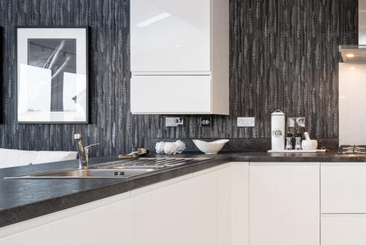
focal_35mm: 39
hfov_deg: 42.3
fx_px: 397
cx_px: 373
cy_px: 129
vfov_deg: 34.3
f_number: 7.1
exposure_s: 1/10
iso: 200
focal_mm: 17
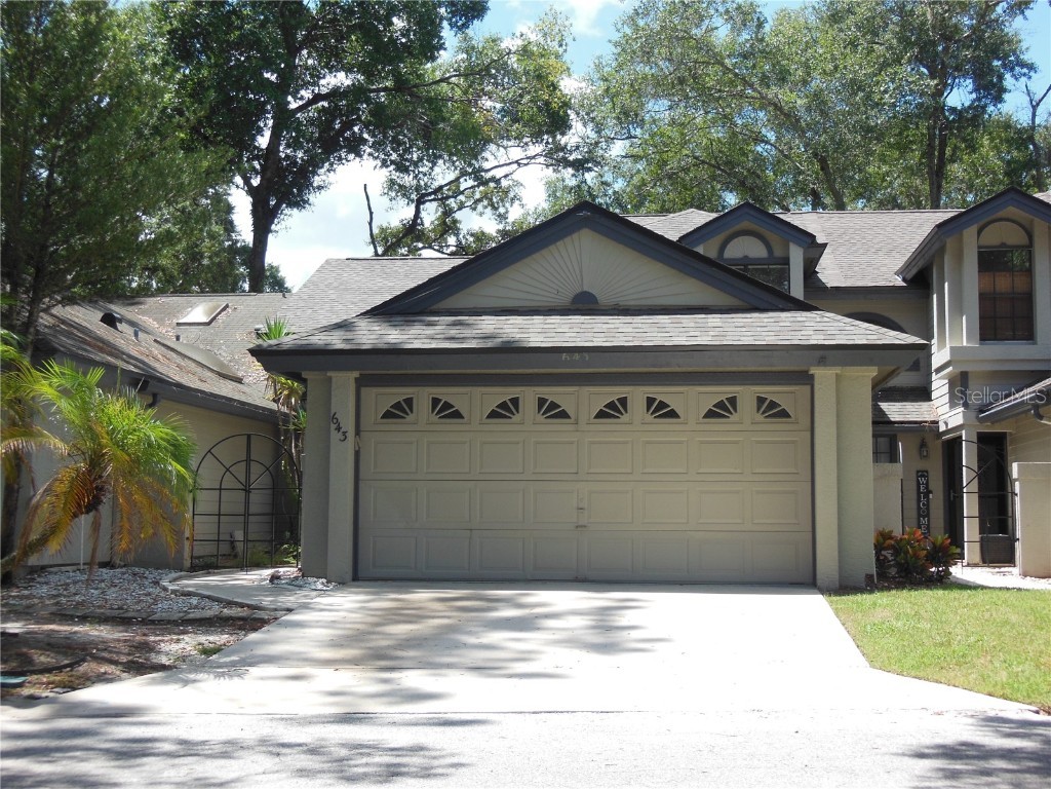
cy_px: 394
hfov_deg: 42.1
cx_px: 526
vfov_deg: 32.2
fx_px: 1366
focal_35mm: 45
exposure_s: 1/320
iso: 125
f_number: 4.4
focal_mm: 8
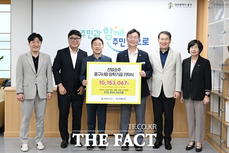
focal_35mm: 44
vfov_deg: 30.5
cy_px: 76
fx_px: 280
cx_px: 114
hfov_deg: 44.5
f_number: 5.6
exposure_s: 1/160
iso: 2500
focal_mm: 44
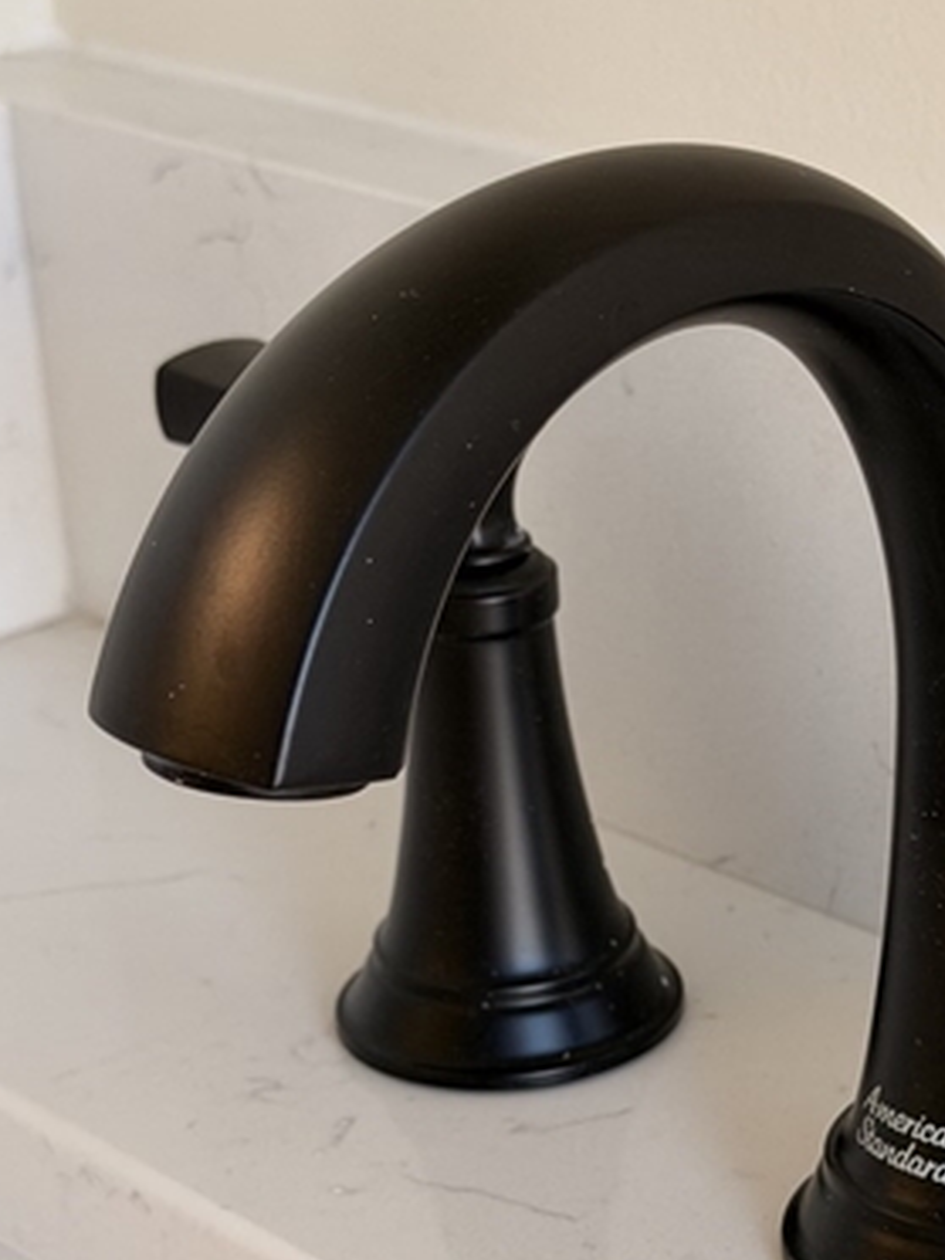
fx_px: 3604
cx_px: 786
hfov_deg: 14.8
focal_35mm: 99
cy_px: 979
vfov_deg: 19.7
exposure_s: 1/60
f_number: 1.78
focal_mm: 6.76
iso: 125
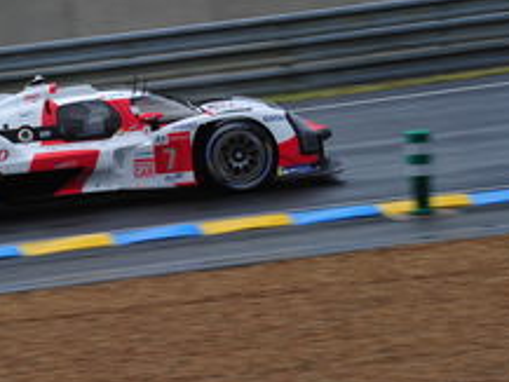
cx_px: 148
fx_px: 5208
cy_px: 124
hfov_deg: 5.6
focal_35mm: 354
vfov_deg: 4.2
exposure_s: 1/200
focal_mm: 200
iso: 200
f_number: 10
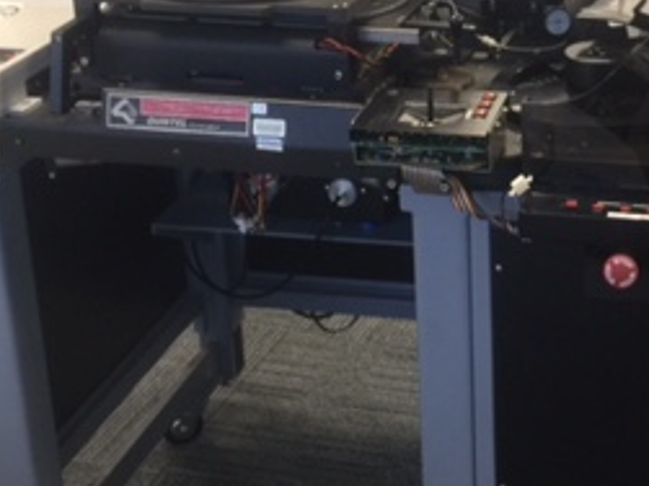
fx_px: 1387
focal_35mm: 74
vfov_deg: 19.6
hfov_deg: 25.3
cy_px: 72
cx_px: 615
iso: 50
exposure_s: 1/17
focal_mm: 4.15
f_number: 2.2
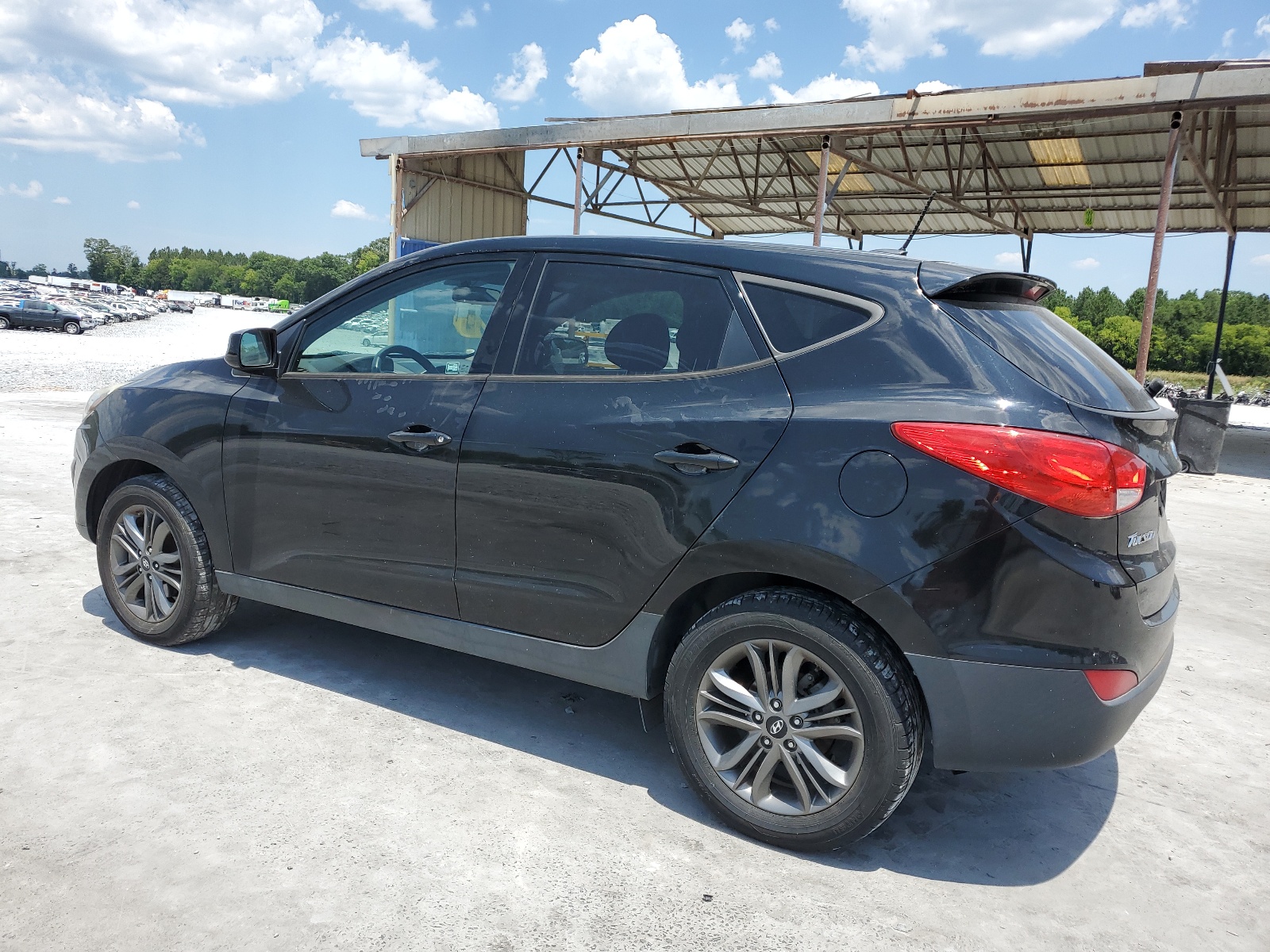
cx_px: 635
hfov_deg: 67.3
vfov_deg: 53.1
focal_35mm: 26
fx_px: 954
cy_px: 476
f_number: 1.5
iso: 50
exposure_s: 1/2500
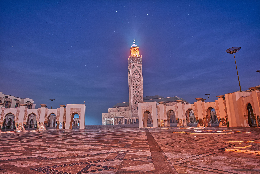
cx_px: 130
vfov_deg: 53.2
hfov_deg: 73.7
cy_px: 87
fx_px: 173
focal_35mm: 24
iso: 100
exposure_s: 30
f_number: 4
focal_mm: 24
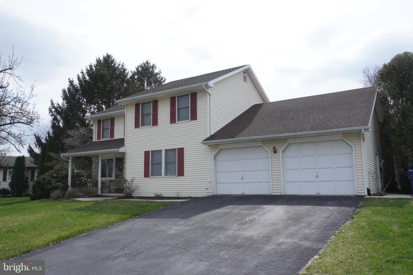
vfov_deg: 45.7
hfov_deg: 64.6
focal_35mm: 28
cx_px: 206
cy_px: 138
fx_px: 327
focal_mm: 19
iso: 2000
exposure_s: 1/3200
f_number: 10
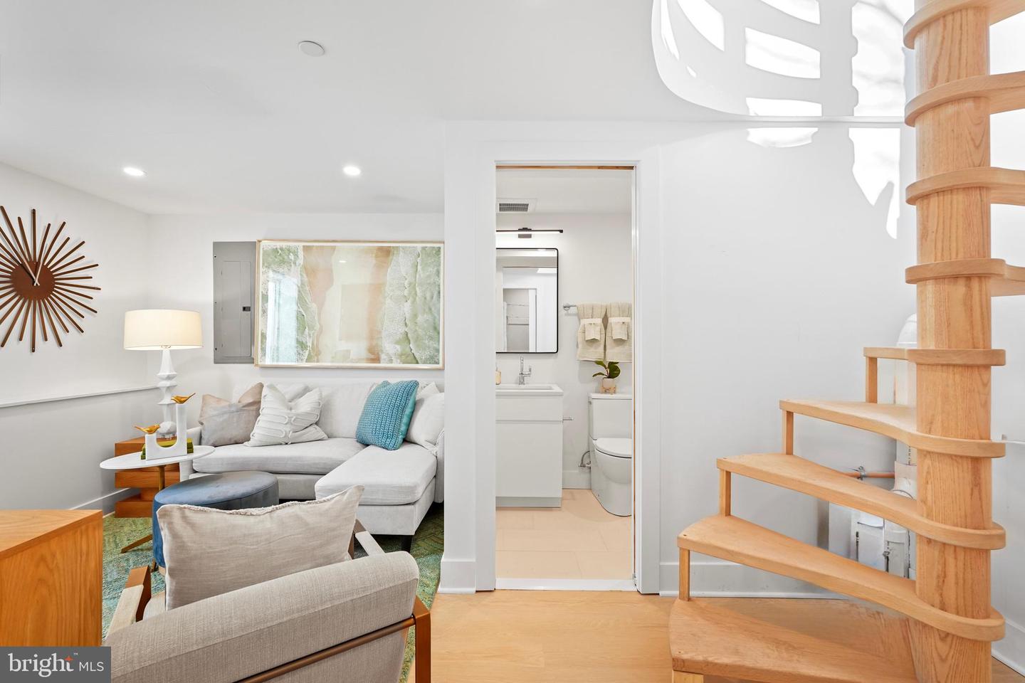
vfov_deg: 73.7
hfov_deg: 96.7
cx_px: 512
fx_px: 456
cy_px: 342
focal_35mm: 16
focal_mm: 16
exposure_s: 1/5
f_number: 8
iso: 320
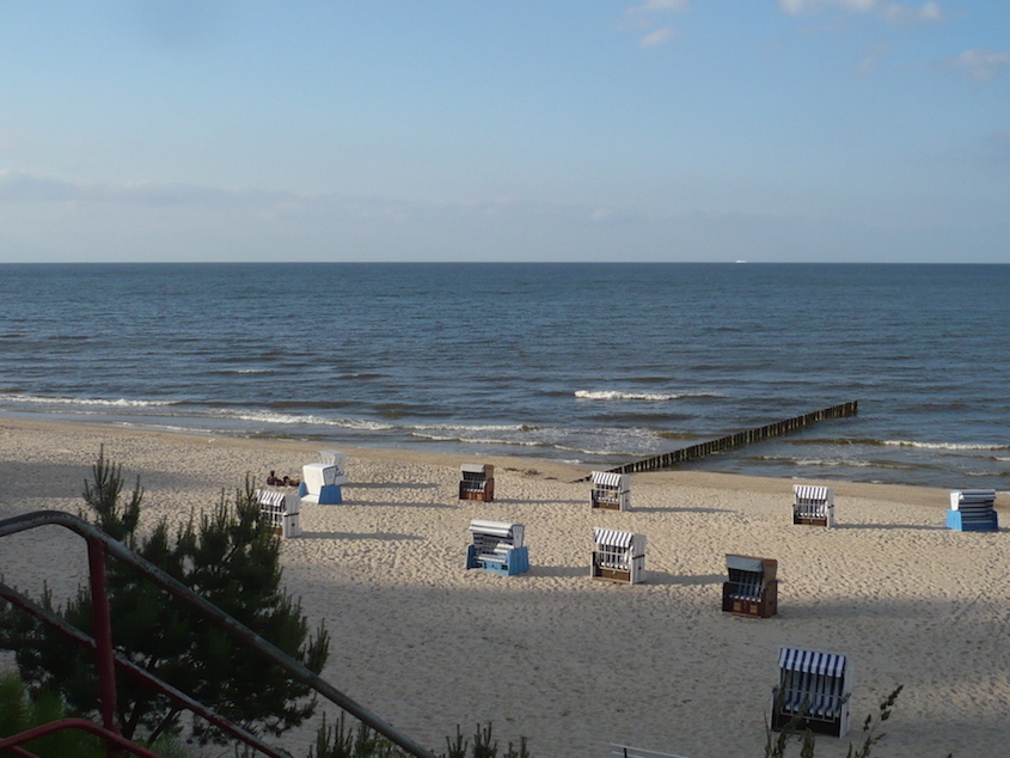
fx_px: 1430
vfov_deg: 29.7
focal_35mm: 49
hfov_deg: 38.9
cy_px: 379
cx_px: 505
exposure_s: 1/250
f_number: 8
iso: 100
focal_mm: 6
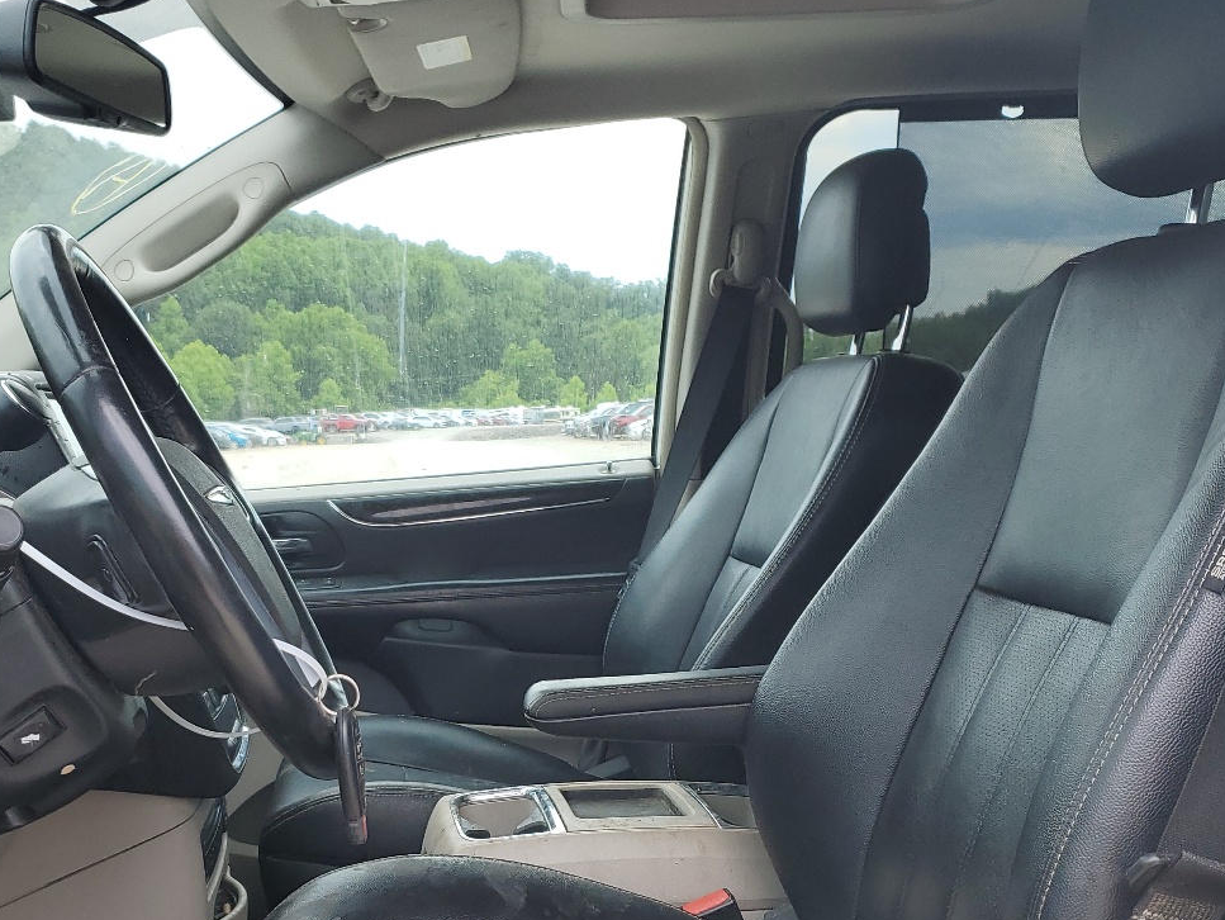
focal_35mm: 43
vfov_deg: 32.6
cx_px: 469
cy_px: 744
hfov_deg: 43.5
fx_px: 1522
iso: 50
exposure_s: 1/417
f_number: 1.5
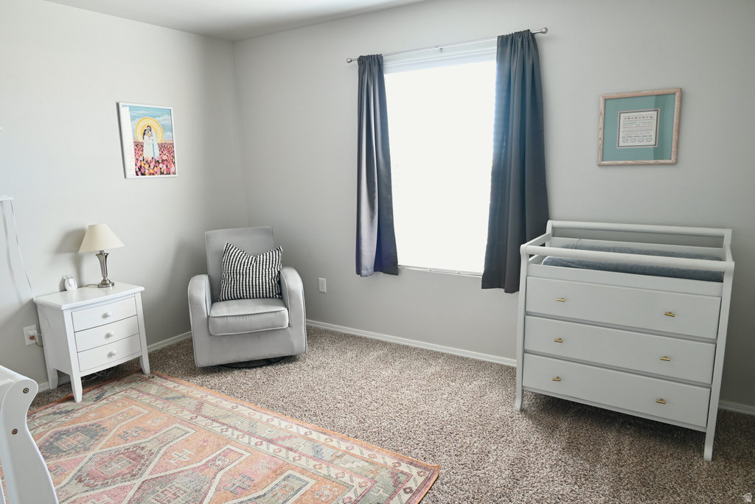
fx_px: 504
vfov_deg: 53.2
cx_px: 378
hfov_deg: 73.7
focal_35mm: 24
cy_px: 252
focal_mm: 24
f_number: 9
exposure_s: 1/1.3
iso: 100
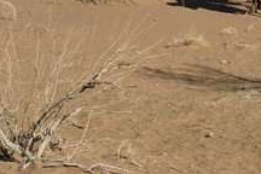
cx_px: 161
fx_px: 703
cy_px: 8
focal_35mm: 97
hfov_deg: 21.0
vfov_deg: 13.9
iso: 200
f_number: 11
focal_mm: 50
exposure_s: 1/500
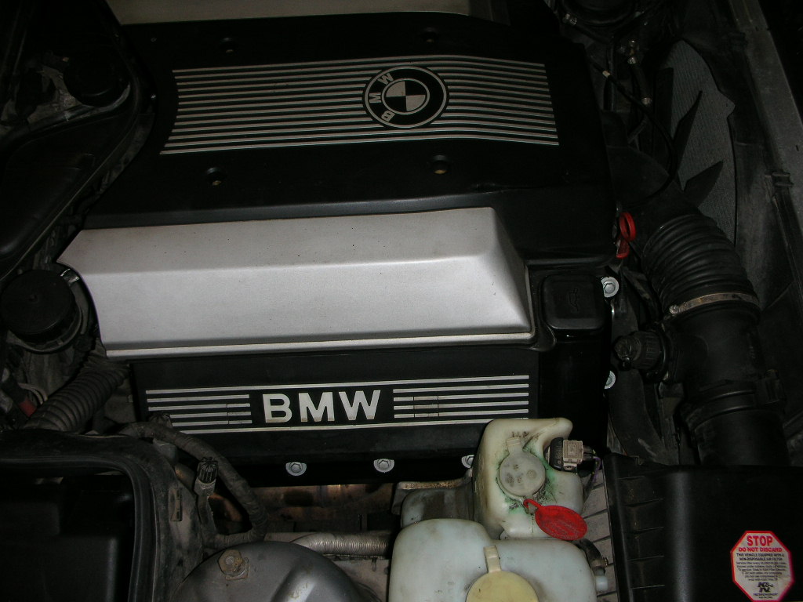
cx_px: 402
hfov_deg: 52.6
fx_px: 812
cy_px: 301
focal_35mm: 35
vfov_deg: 40.7
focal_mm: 5.8
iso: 50
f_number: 3
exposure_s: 1/60.1
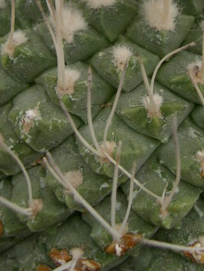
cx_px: 133
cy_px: -63
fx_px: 816
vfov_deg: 17.9
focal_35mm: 104
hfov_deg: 14.2
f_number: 2.8
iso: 100
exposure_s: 1/530
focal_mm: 8
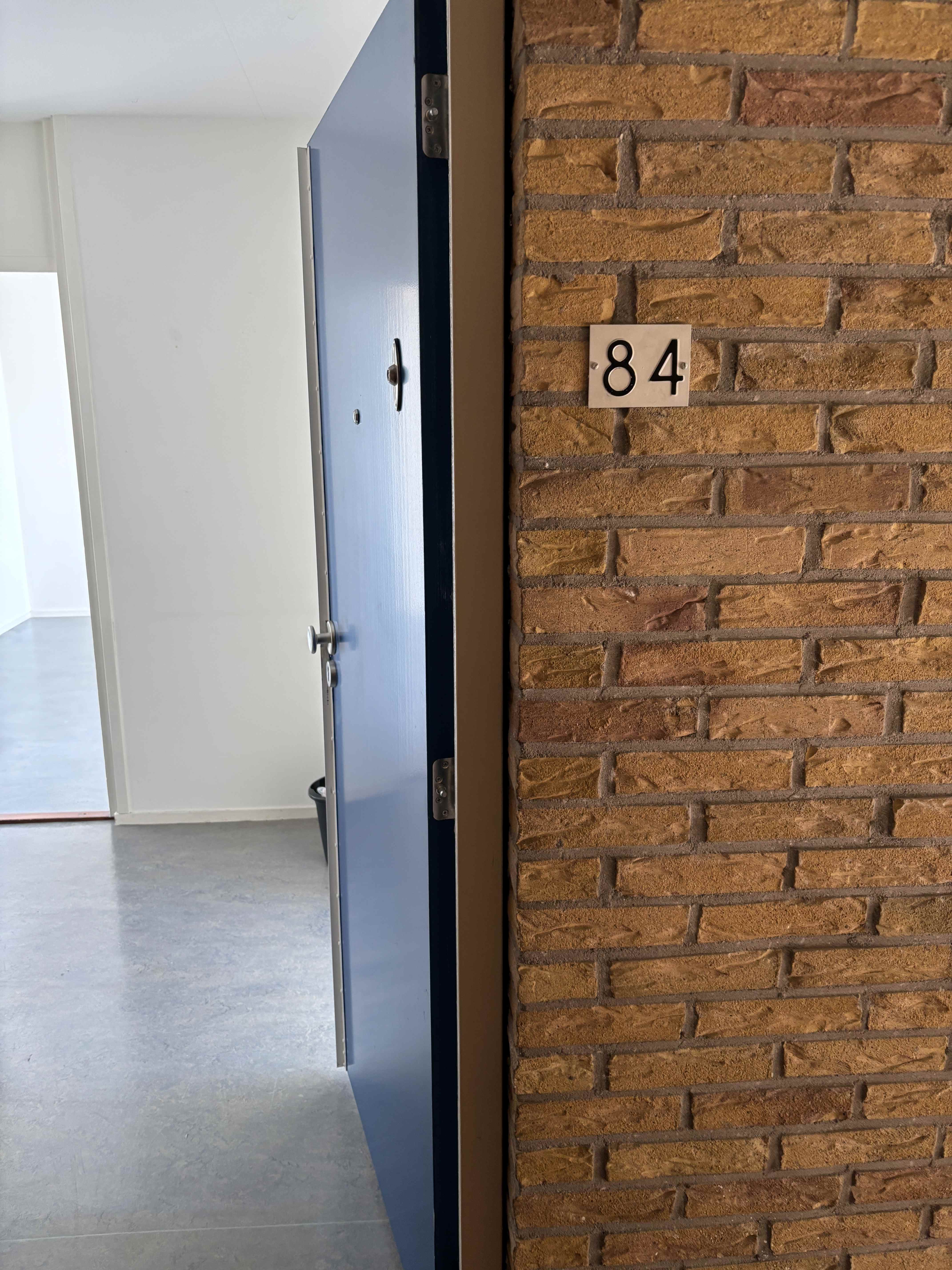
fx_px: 953
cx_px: 476
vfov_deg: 67.3
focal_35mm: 26
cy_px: 635
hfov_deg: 53.1
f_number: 1.6
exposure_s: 1/74
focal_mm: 5.96
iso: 125
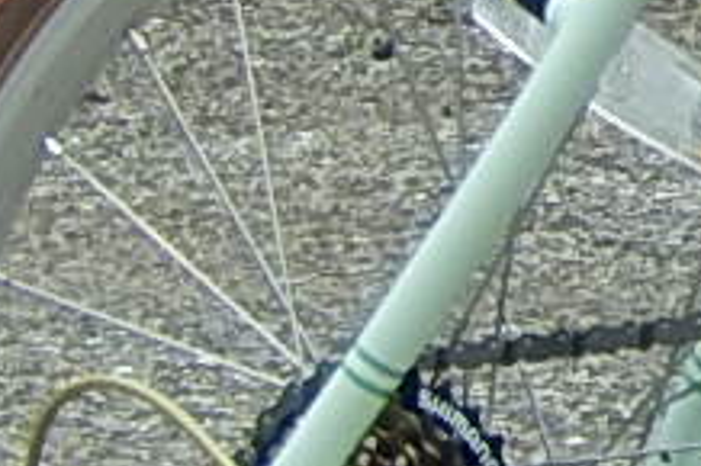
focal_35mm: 1121
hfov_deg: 1.8
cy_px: -48
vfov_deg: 1.2
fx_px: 21811
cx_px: 1933
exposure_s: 1/50
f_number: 5.6
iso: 125
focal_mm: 26.4
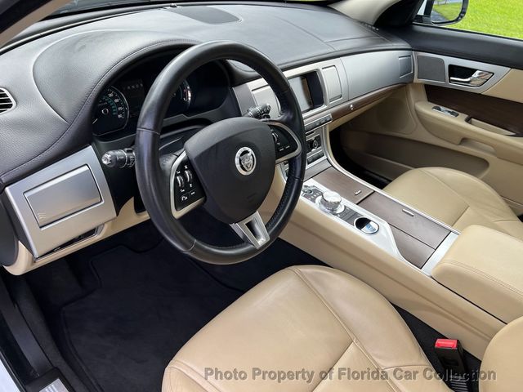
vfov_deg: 53.1
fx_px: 393
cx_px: 262
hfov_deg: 67.3
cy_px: 196
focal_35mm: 26
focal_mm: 5.7
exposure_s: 1/346
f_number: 1.5
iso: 50
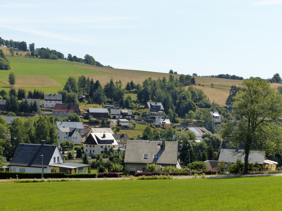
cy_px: 106
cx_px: 141
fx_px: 562
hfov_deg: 28.2
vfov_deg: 21.3
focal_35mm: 69
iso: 160
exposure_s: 1/1000
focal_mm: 12.5
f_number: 4
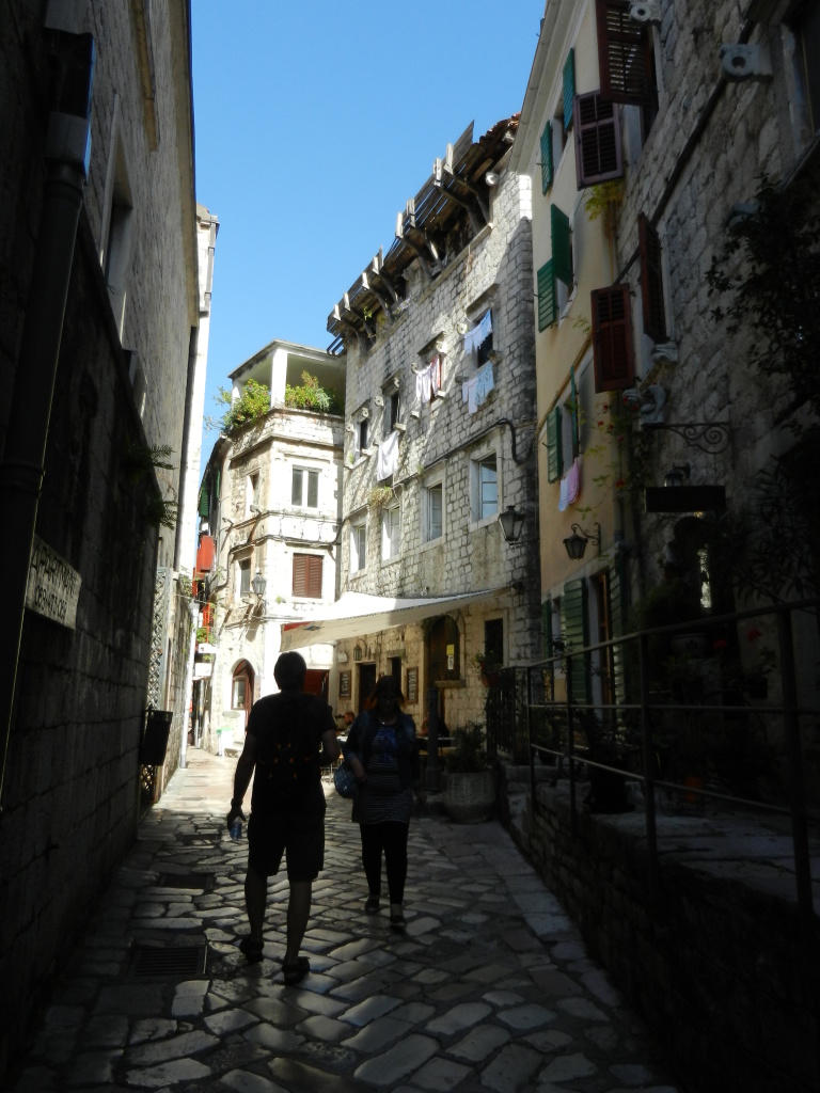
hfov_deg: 54.9
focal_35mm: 25
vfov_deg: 69.4
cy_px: 546
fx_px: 790
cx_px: 410
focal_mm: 4.5
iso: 160
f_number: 3.5
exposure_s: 1/800
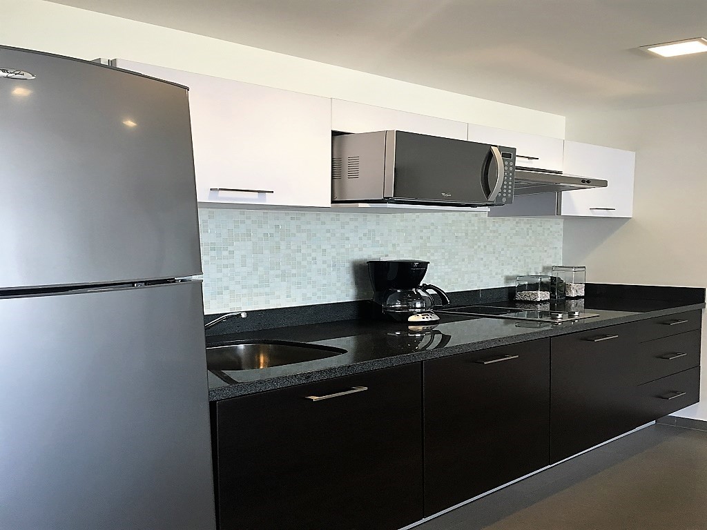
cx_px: 354
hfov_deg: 61.7
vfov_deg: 48.2
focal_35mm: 29
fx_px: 592
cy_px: 265
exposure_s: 1/30
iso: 100
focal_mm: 4.15
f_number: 2.2
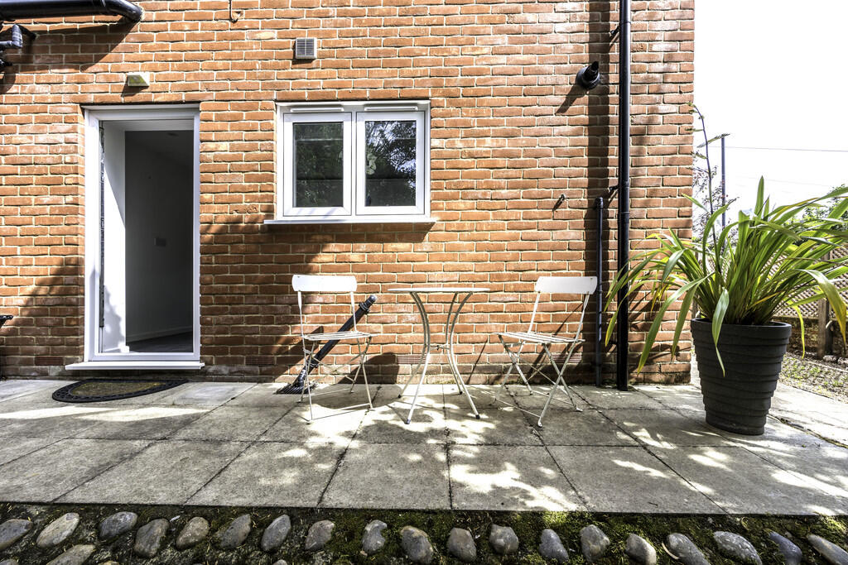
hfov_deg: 104.2
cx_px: 424
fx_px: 330
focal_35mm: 14
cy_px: 282
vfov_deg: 81.2
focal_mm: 14
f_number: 8
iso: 100
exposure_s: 1/500
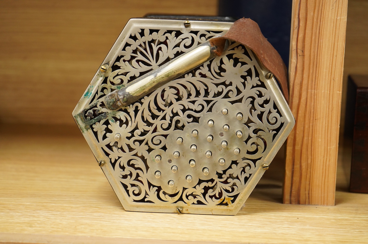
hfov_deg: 28.9
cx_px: 184
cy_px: 122
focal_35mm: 70
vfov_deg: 19.4
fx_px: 715
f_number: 6.3
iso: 4000
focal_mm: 70
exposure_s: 1/125
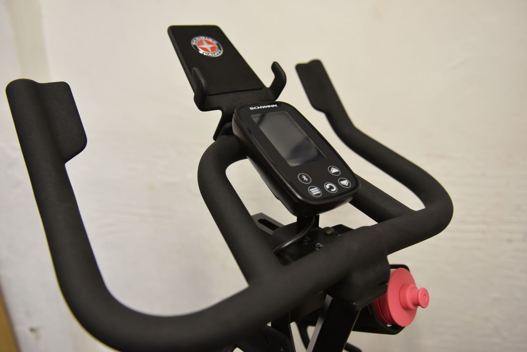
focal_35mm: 29
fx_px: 425
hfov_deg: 63.6
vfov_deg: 45.0
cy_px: 176
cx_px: 264
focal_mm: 29
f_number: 2.8
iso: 1250
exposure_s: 1/50
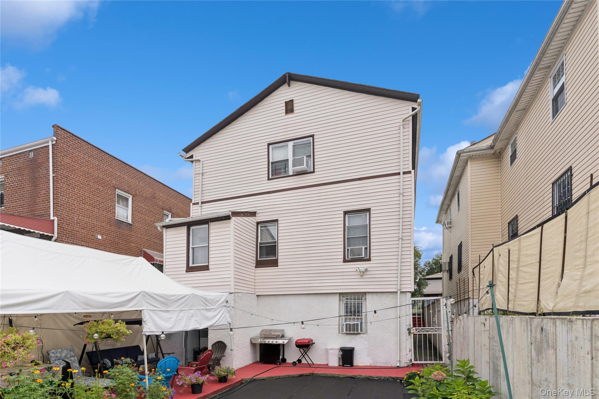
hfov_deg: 93.3
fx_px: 283
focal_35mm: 17
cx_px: 300
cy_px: 200
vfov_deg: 70.4
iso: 400
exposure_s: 1/1600
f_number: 8
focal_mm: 17
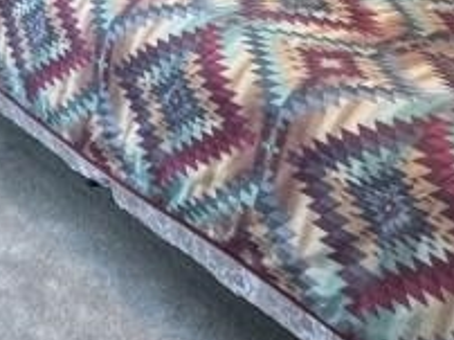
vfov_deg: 18.8
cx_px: -108
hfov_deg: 24.5
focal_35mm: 71
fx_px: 930
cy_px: -128
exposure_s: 1/60
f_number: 2.2
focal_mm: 2.22
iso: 500
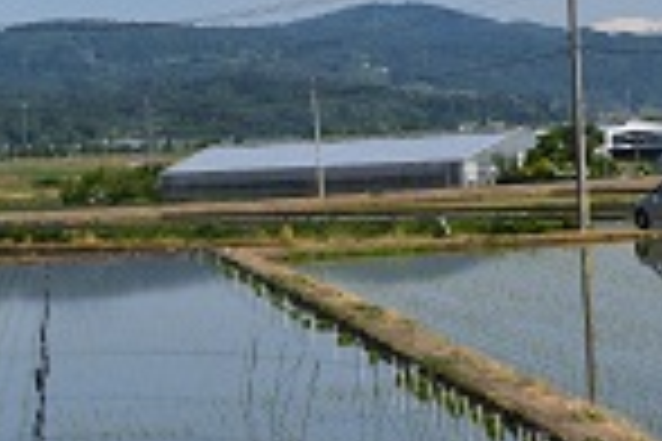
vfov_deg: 7.9
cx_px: 761
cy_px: 130
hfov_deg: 11.6
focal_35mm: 174
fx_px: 3199
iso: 250
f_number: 11
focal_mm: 38
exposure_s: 1/500
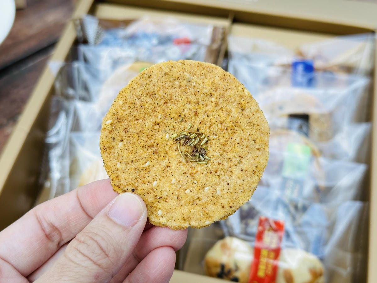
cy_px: 142
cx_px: 188
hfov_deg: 39.7
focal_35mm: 48
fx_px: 523
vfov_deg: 30.3
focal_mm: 6.86
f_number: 1.78
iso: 64
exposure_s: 1/830
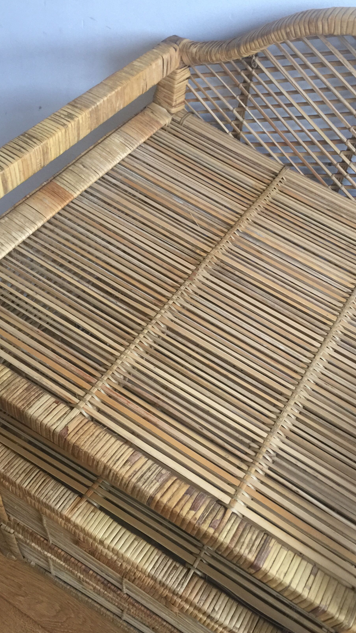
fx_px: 537
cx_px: 216
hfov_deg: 36.5
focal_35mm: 32
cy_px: 317
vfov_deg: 61.0
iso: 100
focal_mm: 4.15
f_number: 2.2
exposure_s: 1/17
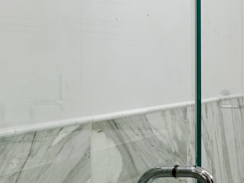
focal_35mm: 75
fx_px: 529
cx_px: 451
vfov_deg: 19.6
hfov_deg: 19.1
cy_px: 75
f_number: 9
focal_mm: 17
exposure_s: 1/13
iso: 250
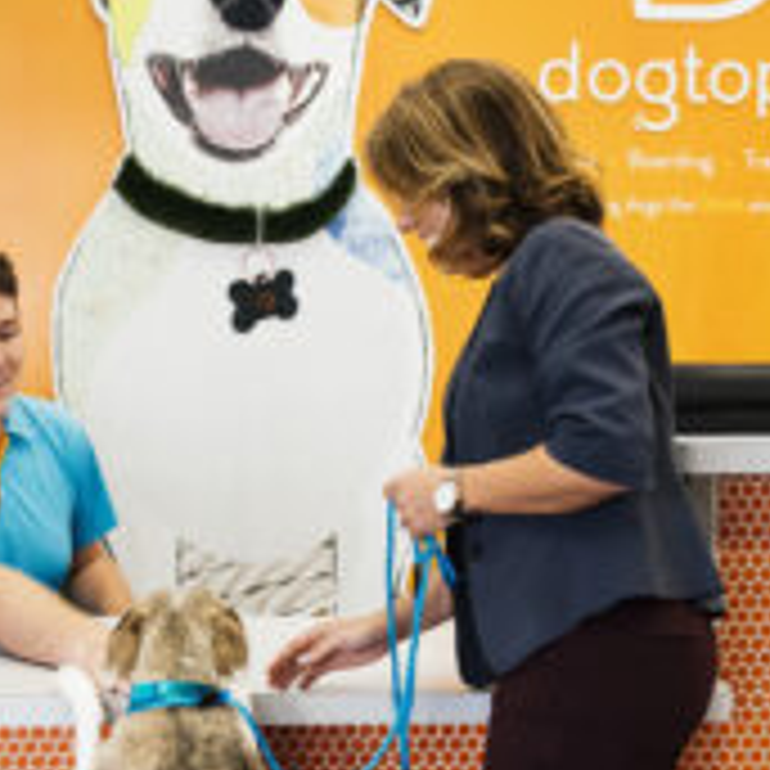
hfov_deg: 22.7
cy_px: 446
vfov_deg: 22.7
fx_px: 1913
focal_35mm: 76
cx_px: 279
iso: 5000
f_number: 4
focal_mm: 34
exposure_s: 1/800
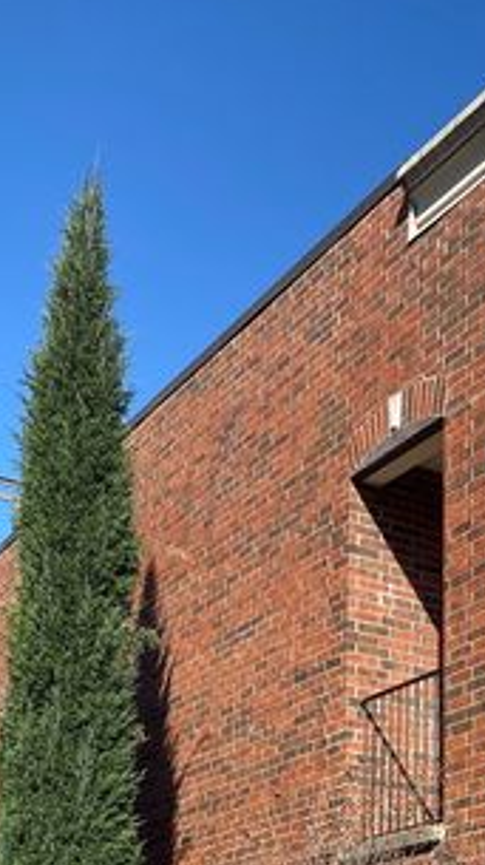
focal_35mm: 62
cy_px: 881
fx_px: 1421
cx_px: 641
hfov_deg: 18.0
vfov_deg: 31.2
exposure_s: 1/2066
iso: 32
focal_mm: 4.25
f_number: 1.8
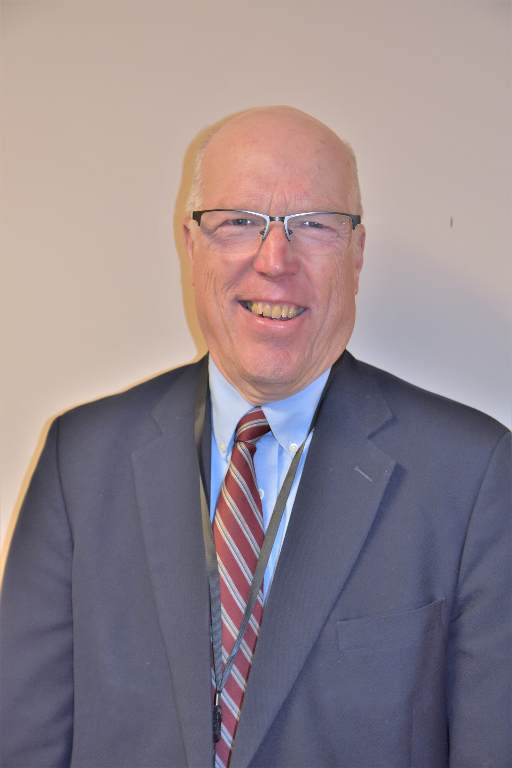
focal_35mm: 60
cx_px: 256
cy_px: 384
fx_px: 1280
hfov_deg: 22.6
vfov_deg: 33.4
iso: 800
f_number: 3.2
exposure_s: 1/60
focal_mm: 40
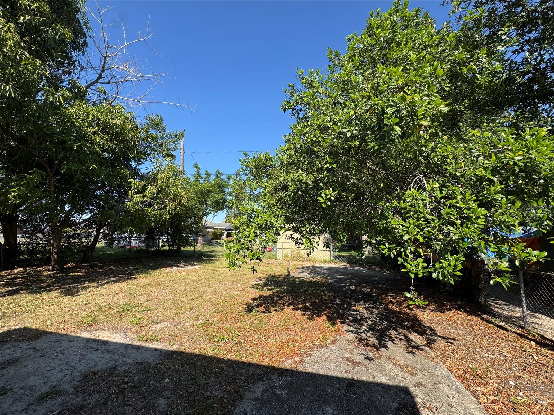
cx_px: 277
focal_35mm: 14
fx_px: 224
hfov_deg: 102.1
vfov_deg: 85.7
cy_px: 208
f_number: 2.2
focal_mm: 2.22
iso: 50
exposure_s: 1/956
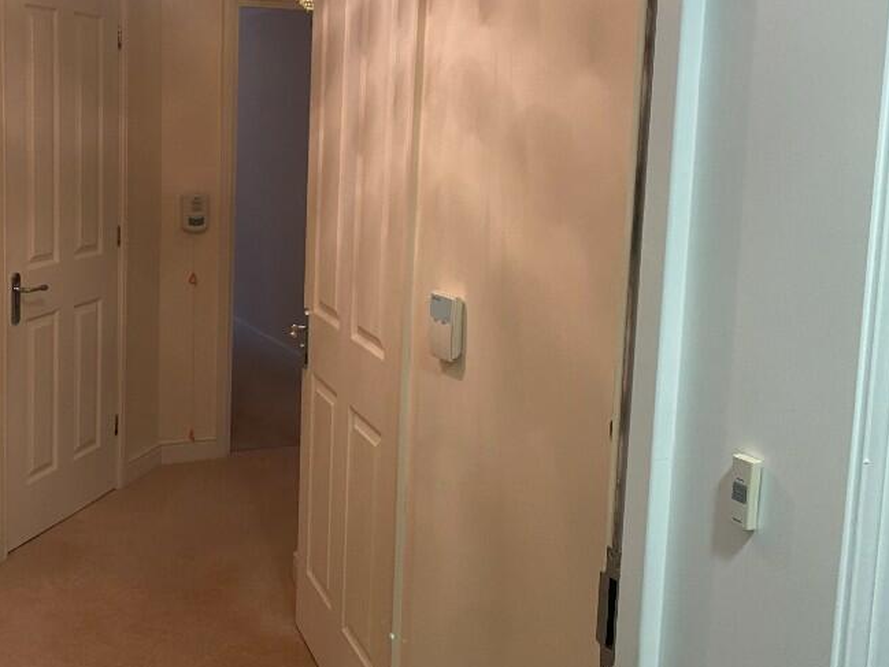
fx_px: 1053
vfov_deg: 35.0
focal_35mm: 41
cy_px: 260
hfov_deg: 44.5
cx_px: 238
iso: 125
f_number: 1.8
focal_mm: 4.25
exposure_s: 1/50
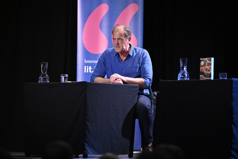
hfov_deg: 11.4
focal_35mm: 180
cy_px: 80
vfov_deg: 7.6
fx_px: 1189
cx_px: 119
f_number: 2.8
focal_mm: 180
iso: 2500
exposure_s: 1/320
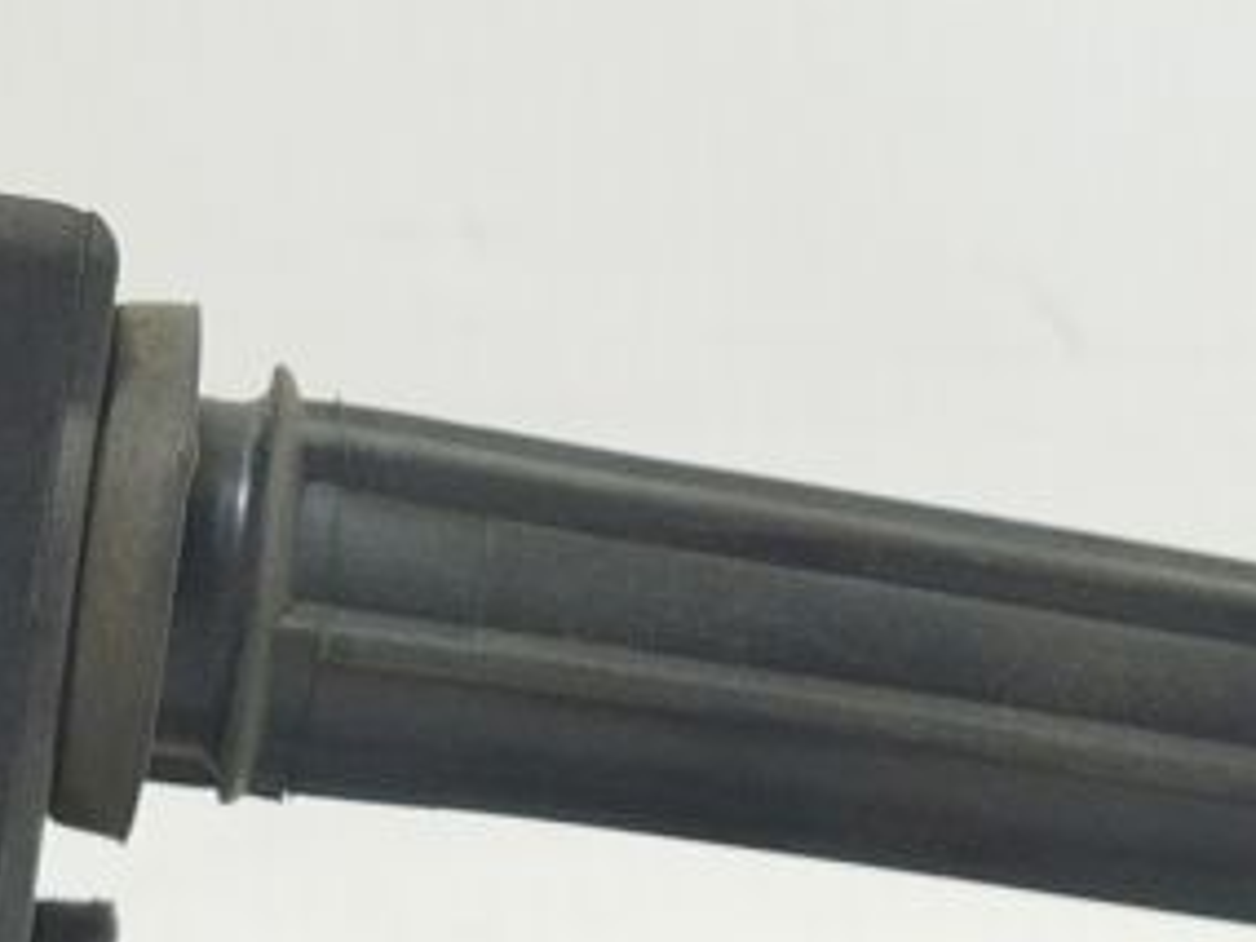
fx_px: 4136
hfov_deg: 17.2
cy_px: 743
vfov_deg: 12.9
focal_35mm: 114
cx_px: 451
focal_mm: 4.71
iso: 160
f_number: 1.79
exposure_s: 1/100
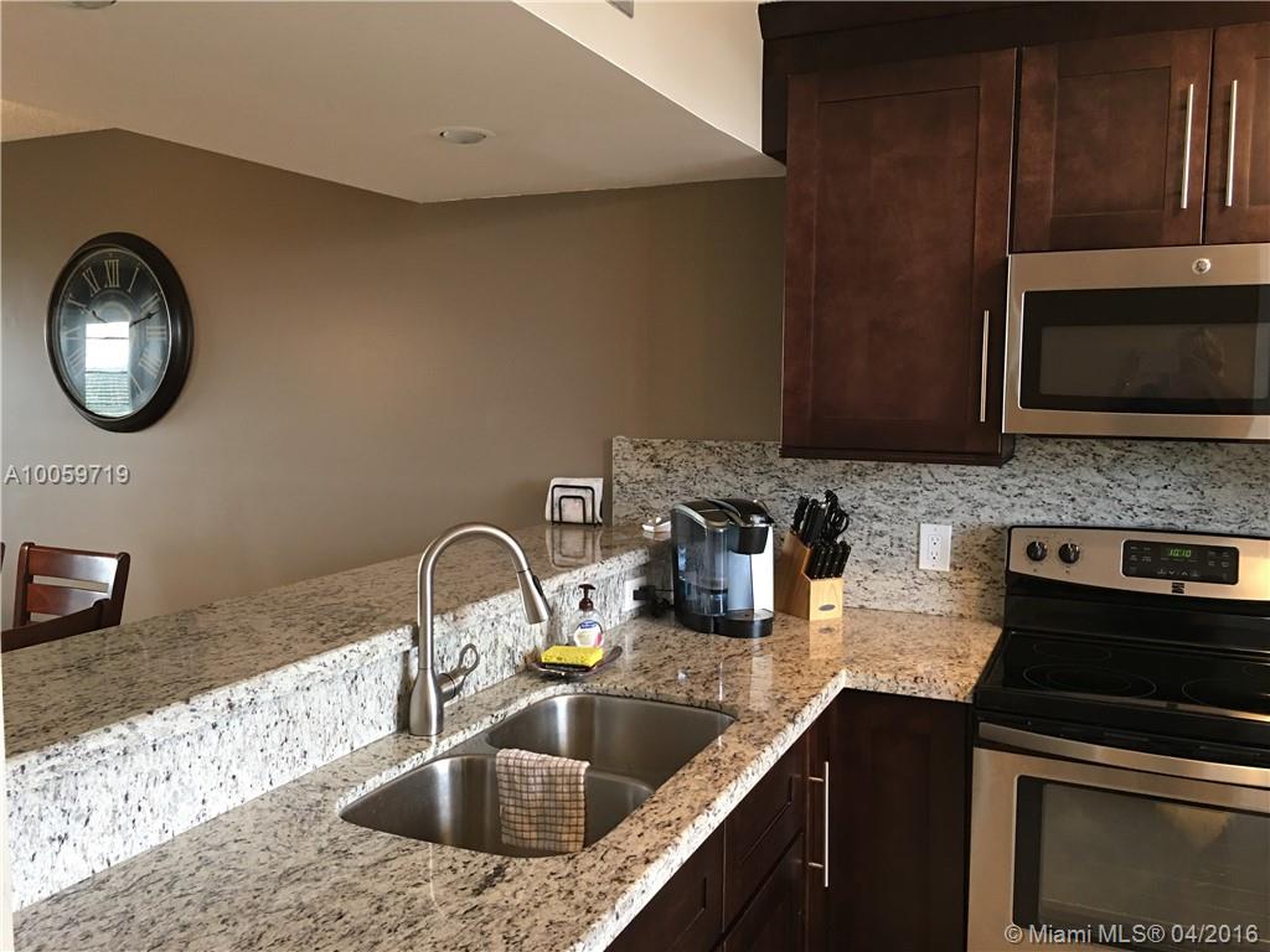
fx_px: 1064
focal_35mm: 29
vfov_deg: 48.2
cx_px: 635
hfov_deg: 61.7
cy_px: 476
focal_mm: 4.15
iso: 50
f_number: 2.2
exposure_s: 1/15
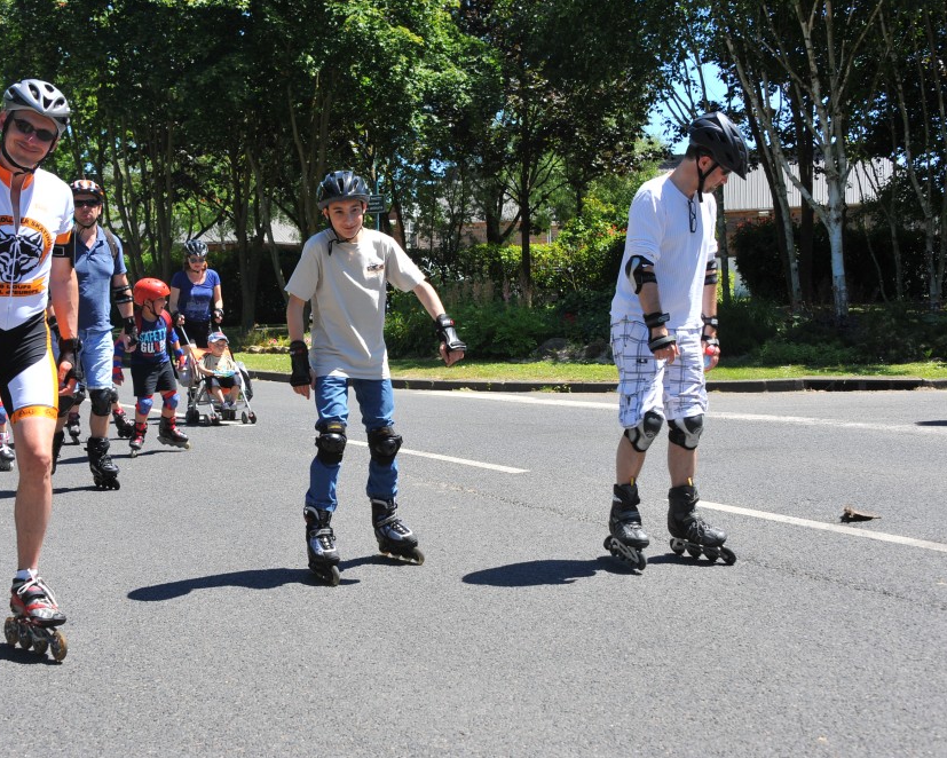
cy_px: 378
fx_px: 1430
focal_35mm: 51
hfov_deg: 36.6
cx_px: 432
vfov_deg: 29.7
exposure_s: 1/400
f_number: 10
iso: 400
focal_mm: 45
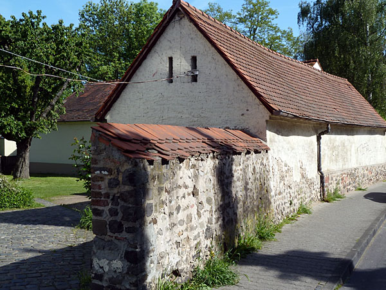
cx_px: 193
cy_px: 145
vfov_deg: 32.9
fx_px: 491
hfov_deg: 42.9
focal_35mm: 44
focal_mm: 7.3
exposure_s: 1/400
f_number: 4
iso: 80
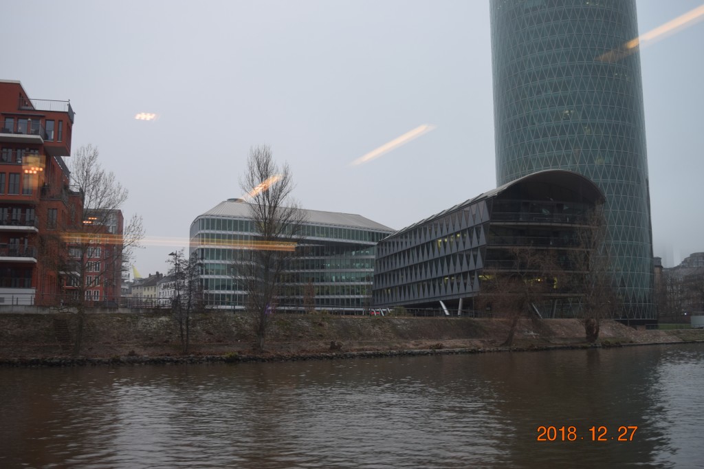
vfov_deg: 36.8
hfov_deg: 53.1
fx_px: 704
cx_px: 352
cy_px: 234
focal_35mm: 36
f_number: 5
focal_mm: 24
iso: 400
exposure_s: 1/100
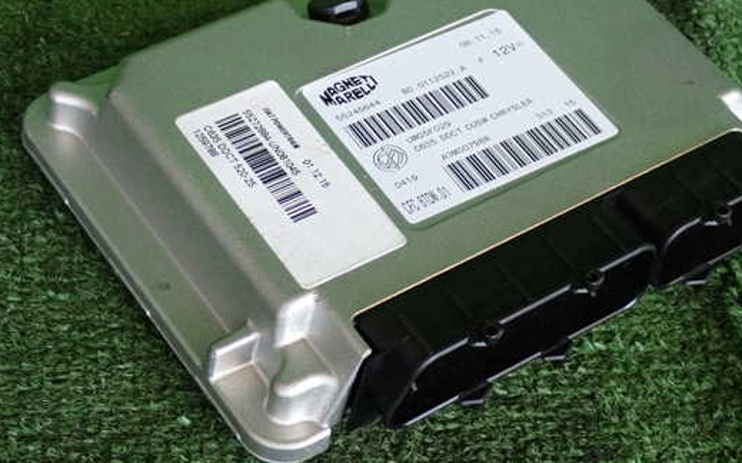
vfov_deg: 15.0
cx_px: 400
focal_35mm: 87
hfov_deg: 23.8
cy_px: 181
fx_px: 1759
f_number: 3.9
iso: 1000
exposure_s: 1/125
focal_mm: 12.73
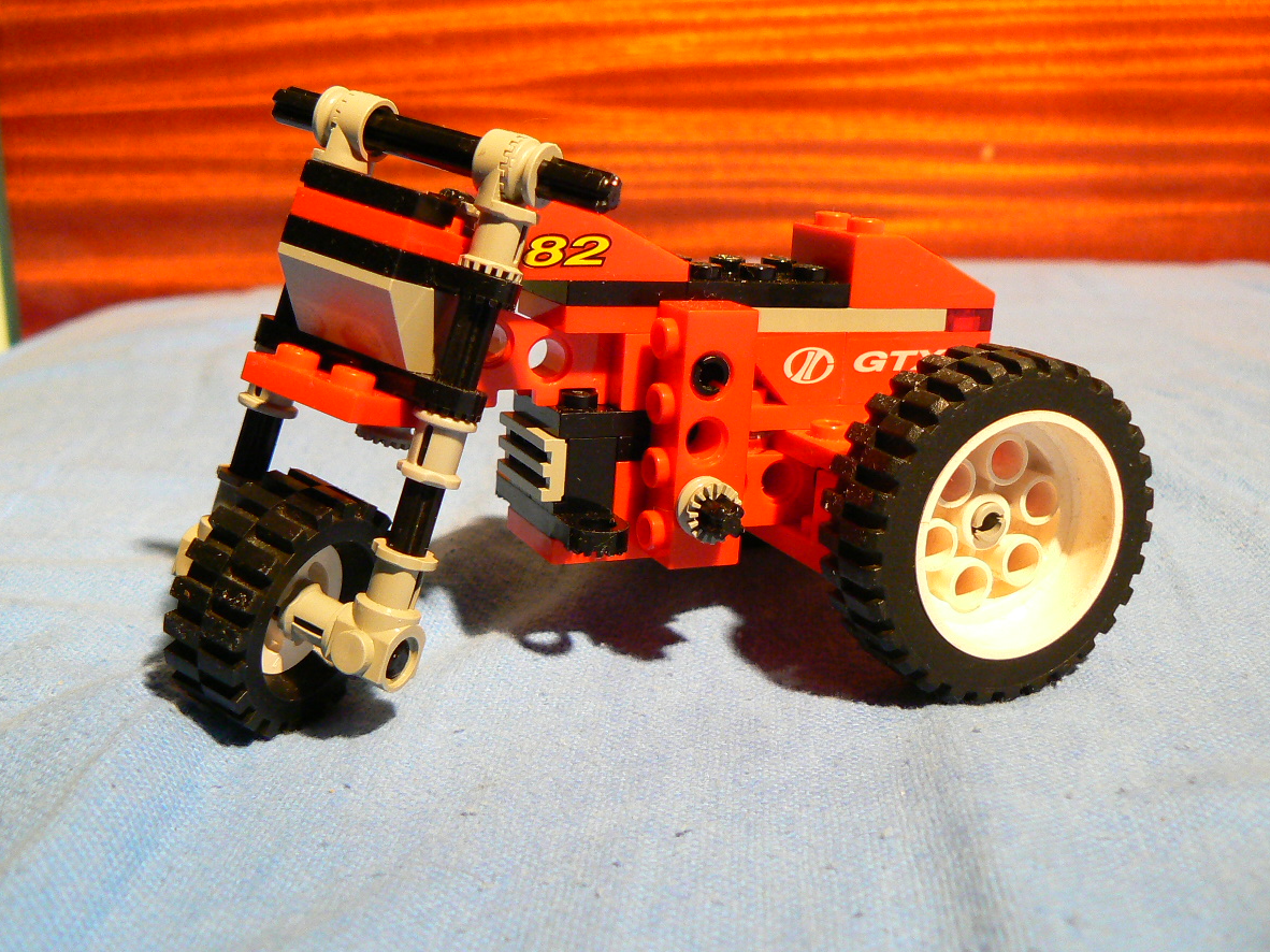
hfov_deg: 47.8
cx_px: 589
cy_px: 437
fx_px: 1431
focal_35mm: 39
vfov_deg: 36.8
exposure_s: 1/10
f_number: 2.8
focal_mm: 6
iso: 200
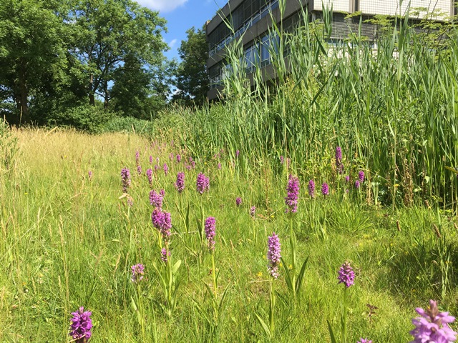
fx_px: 384
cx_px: 229
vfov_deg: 48.2
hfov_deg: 61.7
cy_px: 172
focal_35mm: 29
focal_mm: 4.15
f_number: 2.2
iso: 25
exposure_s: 1/1068
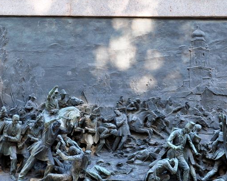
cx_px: 74
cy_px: 111
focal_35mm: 99
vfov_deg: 15.5
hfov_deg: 19.3
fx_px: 665
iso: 400
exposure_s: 1/30
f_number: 7.1
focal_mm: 35
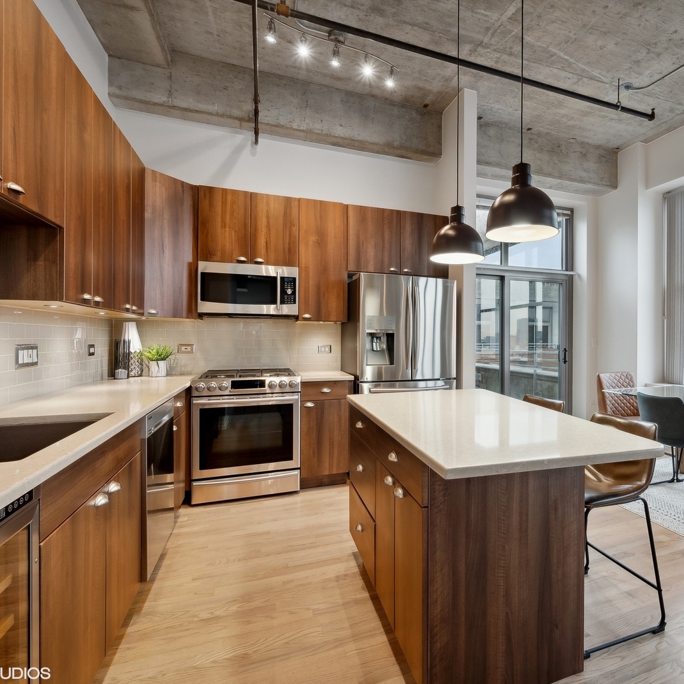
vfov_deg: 80.7
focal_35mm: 18
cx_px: 435
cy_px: 343
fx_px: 402
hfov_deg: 79.0
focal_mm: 14
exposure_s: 1/8
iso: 400
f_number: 8
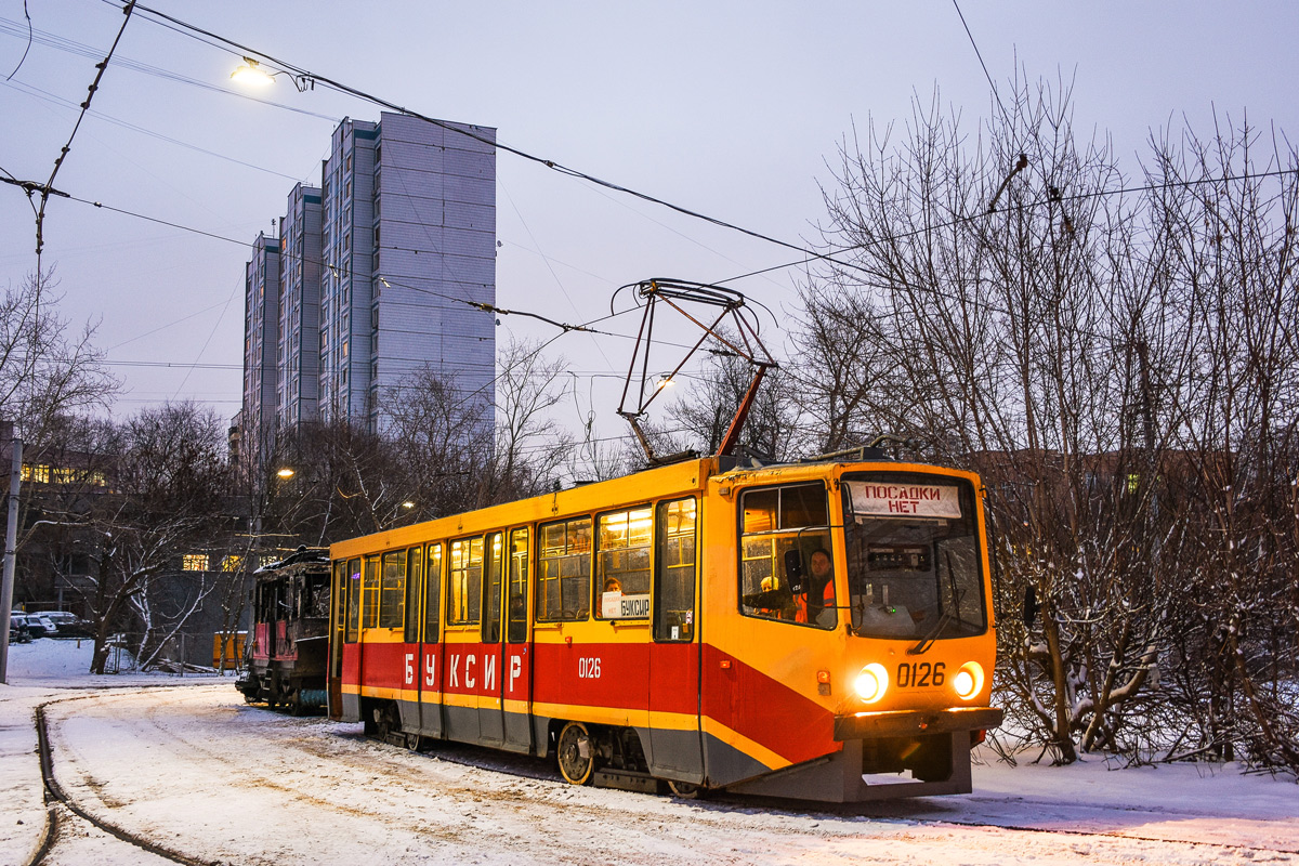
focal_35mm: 36
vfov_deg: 36.9
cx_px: 650
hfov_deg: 53.1
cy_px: 433
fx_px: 1299
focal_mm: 24
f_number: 4
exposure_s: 1/8
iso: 250
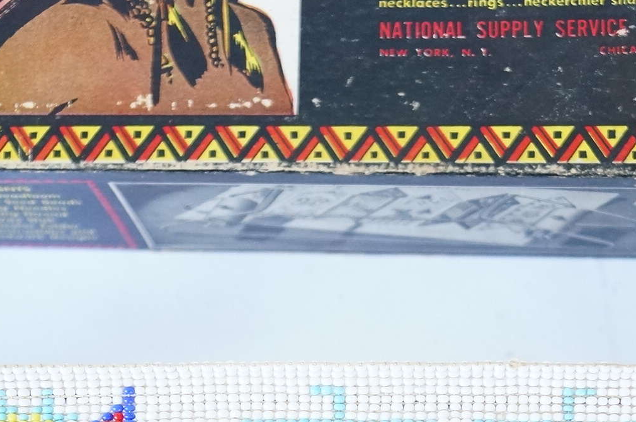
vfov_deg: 16.6
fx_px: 1411
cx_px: 370
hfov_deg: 25.4
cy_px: 428
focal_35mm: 80
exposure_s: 1/60
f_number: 4
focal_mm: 22
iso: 1250
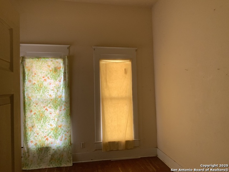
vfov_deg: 48.2
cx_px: 114
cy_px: 86
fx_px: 192
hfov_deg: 61.7
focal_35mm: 29
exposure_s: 1/60
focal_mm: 3
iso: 80
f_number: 1.8
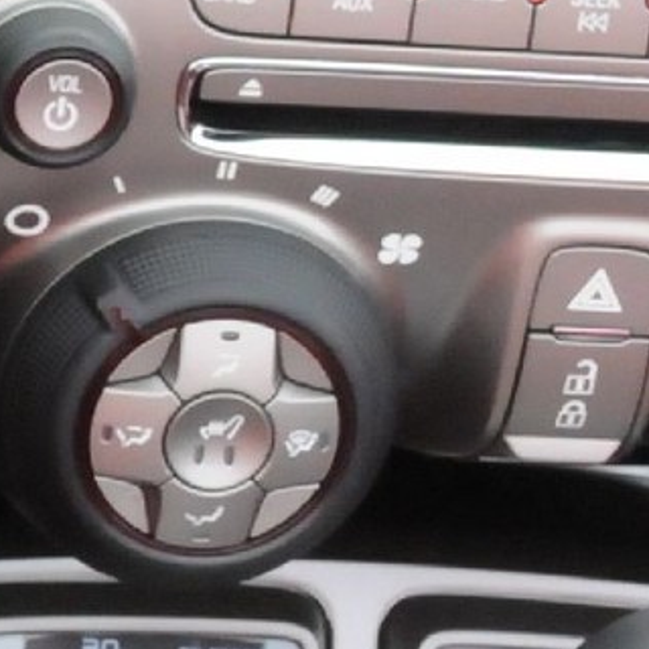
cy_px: -119
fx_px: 6745
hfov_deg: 5.1
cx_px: -1647
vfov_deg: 5.5
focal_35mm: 318
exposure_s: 1/100
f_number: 10
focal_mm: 32
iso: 2000
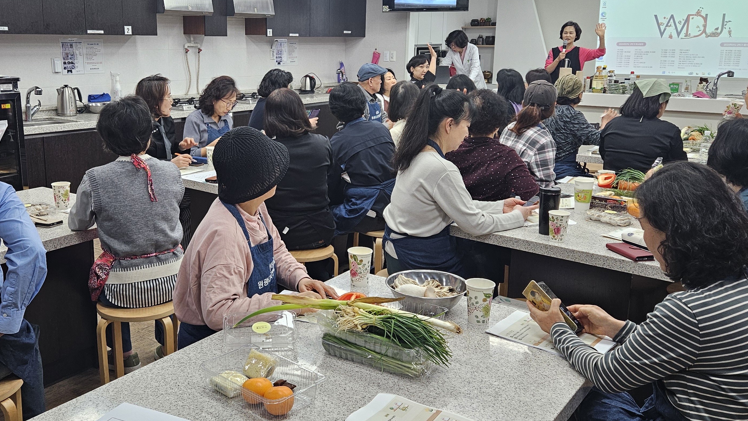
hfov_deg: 55.0
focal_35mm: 36
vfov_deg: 32.8
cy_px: 198
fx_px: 714
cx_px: 312
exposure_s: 1/120
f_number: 1.8
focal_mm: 5.4
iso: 100
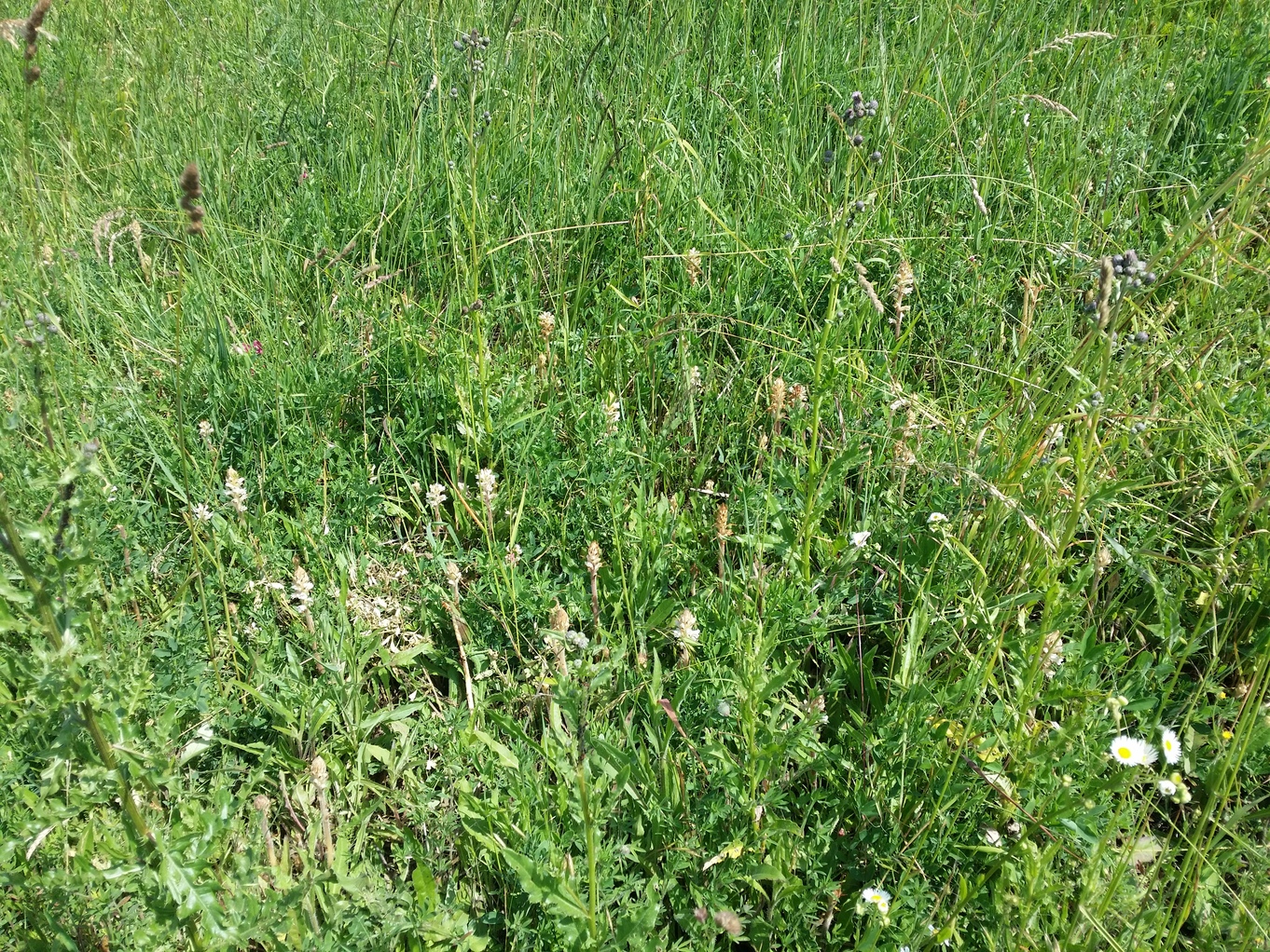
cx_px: 635
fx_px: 1138
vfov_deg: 45.5
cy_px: 476
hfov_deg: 58.3
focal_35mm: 31
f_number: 2.2
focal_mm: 4.13
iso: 50
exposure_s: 1/736
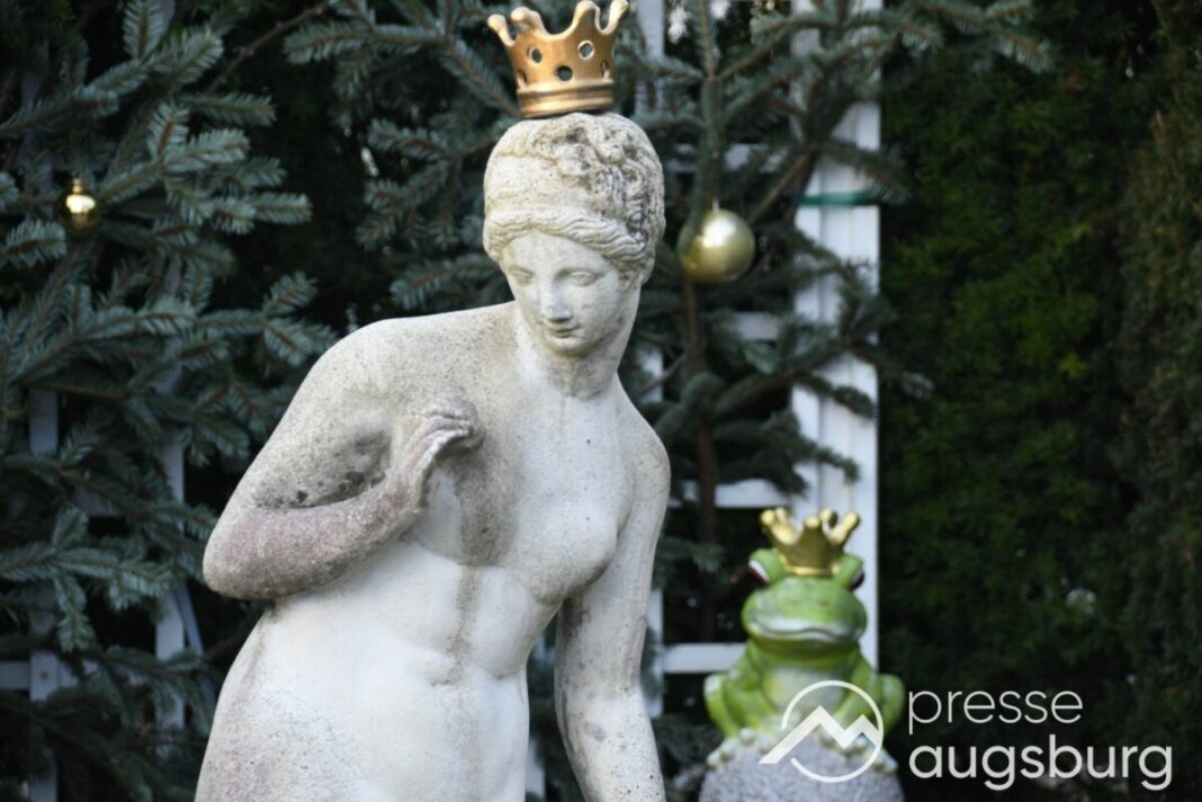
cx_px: 601
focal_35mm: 158
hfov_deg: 13.0
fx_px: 5258
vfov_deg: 8.7
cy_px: 401
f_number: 5.3
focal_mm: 105
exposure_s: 1/250
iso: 900
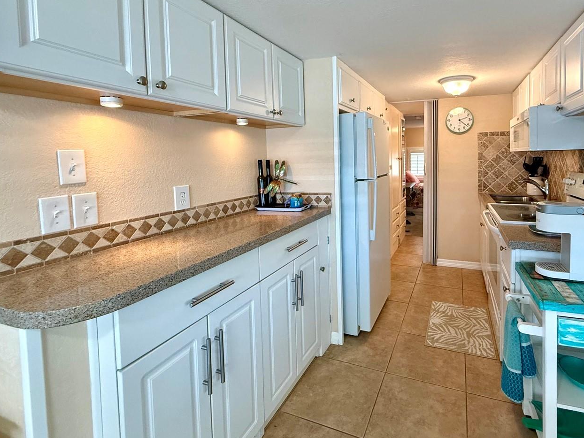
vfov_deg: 70.8
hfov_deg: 86.7
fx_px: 304
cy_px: 173
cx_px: 348
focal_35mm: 18
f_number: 2.2
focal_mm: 2.22
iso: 320
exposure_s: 1/120
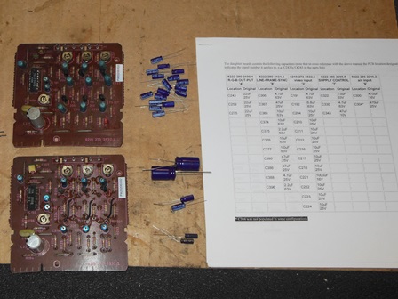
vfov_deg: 37.7
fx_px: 437
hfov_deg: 49.0
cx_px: 199
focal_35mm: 38
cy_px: 150
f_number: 3.6
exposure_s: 1/30
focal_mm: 6.8
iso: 125
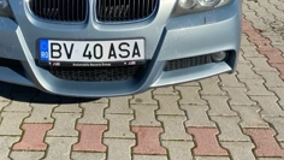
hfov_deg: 42.6
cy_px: -45
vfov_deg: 22.5
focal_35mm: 48
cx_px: 107
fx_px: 362
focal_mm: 4.25
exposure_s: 1/2463
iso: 32
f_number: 1.8
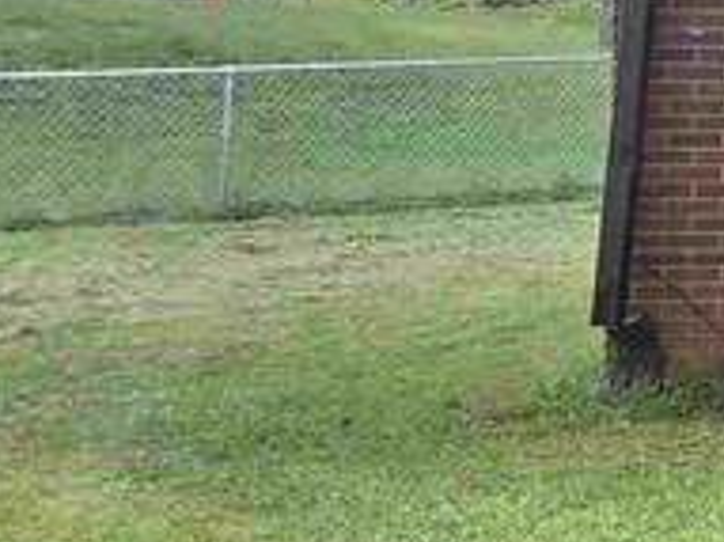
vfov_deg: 9.5
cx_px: 2377
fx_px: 3219
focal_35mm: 154
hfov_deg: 9.3
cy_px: -136
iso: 12
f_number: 1.7
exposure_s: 1/250
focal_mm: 6.3
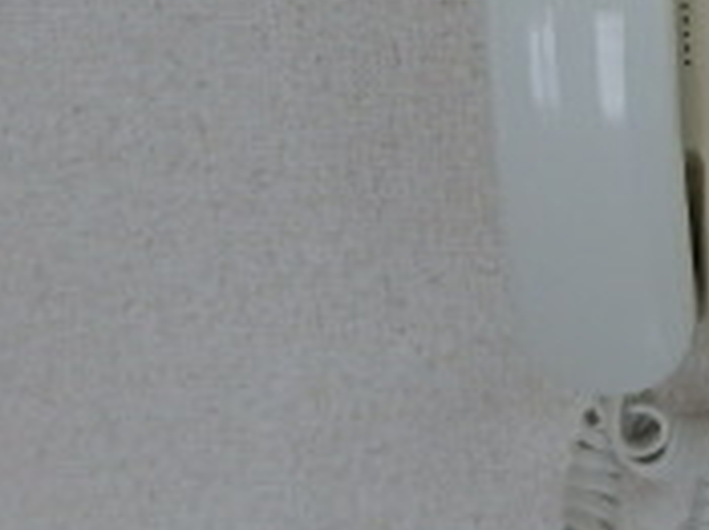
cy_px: -356
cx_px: 997
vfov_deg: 16.6
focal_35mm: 77
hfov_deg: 22.0
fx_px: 1576
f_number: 3.5
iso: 160
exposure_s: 1/60
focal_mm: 3.7
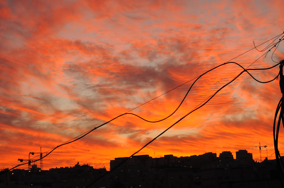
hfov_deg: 27.0
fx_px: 591
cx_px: 142
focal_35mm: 75
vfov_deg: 18.1
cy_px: 94
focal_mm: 50
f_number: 7.1
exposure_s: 1/200
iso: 800
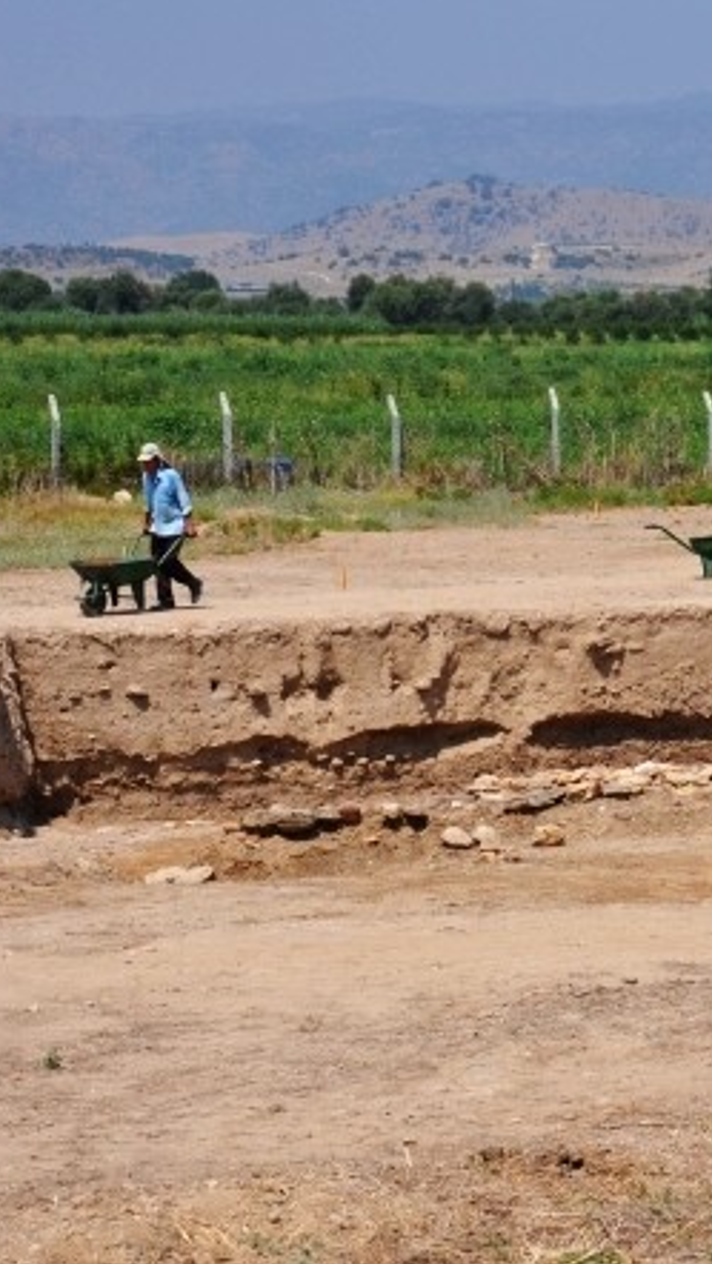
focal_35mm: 119
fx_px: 3989
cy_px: 631
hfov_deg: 10.0
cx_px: 921
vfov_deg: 18.0
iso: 200
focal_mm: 50
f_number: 14
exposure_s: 1/200
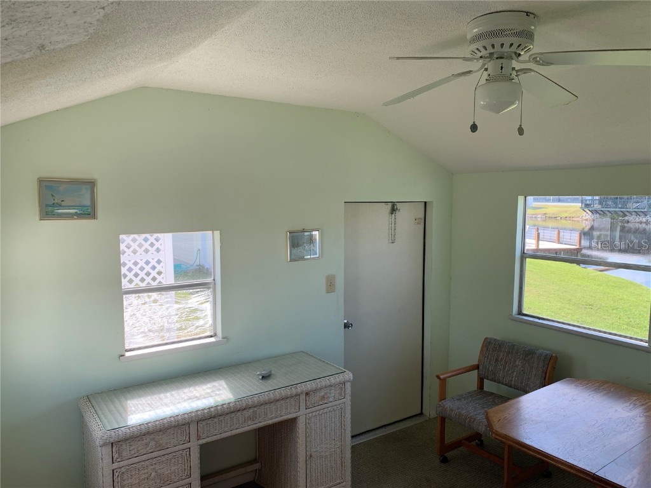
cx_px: 326
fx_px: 489
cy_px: 244
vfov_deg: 53.1
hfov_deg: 67.3
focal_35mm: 26
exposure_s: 1/274
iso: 25
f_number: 1.8
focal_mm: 4.25
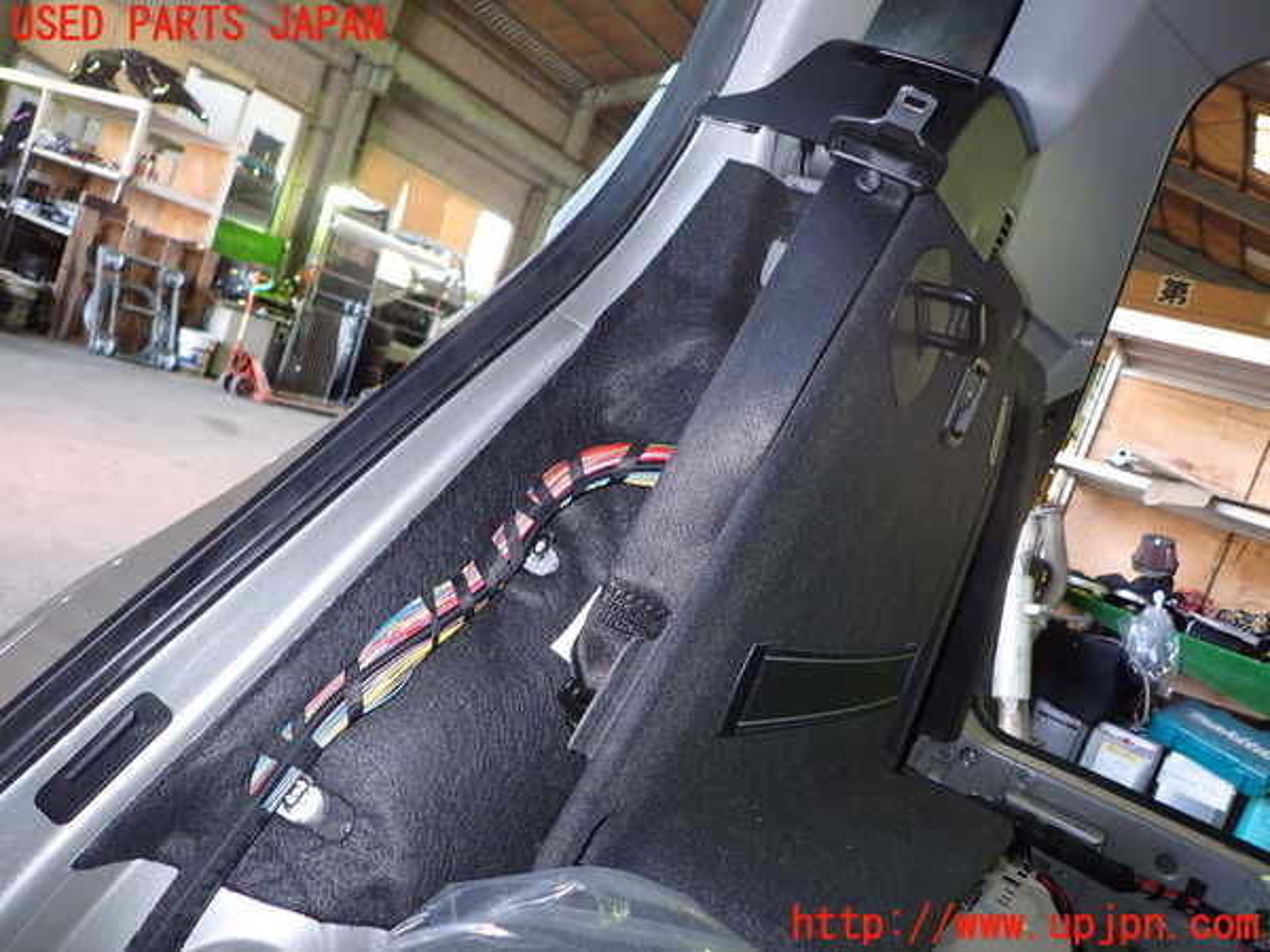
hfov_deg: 69.4
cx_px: 635
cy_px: 476
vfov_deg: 54.9
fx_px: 917
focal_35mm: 25
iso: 200
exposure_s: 1/30
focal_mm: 4.5
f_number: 2
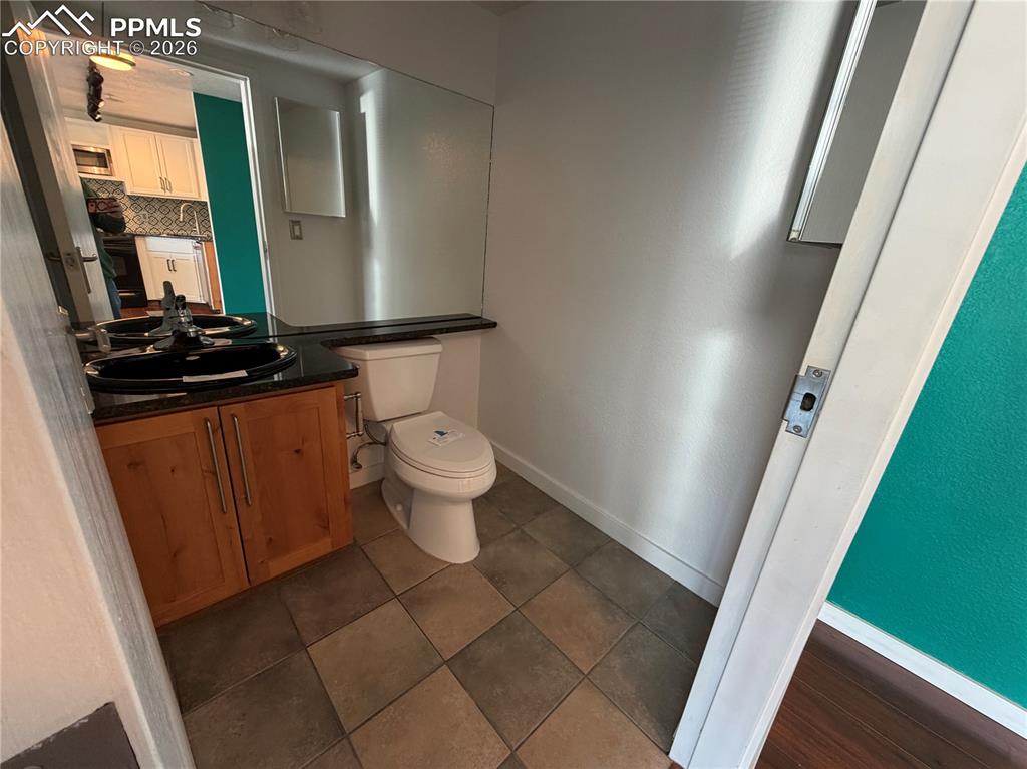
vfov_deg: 85.6
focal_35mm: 14
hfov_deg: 102.1
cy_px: 384
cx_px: 514
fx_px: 415
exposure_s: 1/60
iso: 160
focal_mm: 2.22
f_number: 2.2
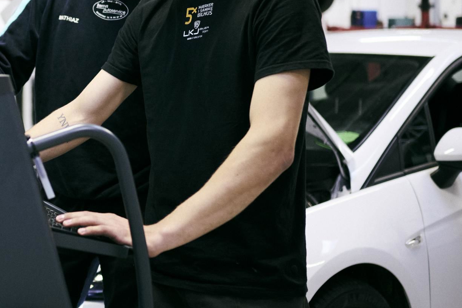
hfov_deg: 27.0
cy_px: 40
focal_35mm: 71
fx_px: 911
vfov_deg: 18.9
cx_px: 8
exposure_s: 1/160
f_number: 1.8
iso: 800
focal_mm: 35
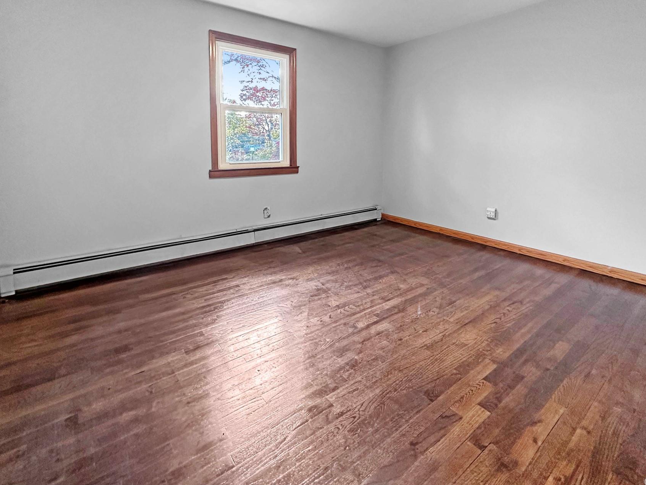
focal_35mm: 17
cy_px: 197
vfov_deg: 74.0
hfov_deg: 91.0
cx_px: 330
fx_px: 317
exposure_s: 1/60
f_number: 2.2
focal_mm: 2.22
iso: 250
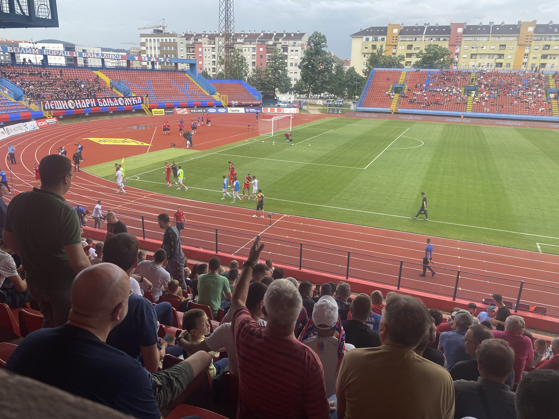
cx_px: 280
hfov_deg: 67.3
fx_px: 420
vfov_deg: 53.1
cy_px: 210
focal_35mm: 26
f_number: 1.8
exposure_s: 1/504
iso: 32
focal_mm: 4.25
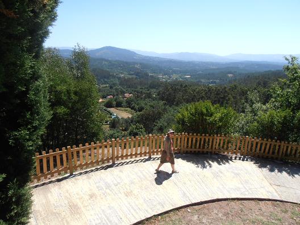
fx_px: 208
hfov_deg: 71.6
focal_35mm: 24
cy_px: 112
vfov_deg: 56.8
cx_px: 150
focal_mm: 4.2
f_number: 3
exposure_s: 1/800
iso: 80
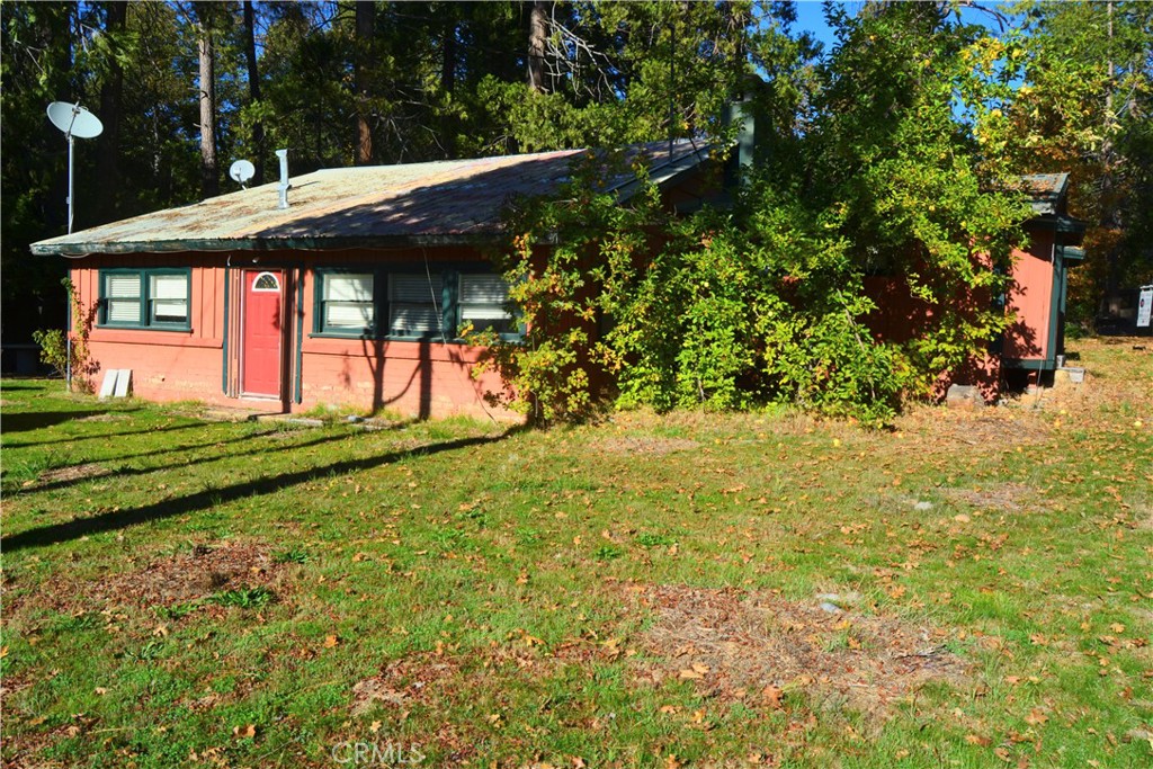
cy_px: 384
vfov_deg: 47.9
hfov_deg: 67.4
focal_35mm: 27
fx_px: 865
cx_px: 576
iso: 200
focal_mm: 18
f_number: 10
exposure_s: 1/320
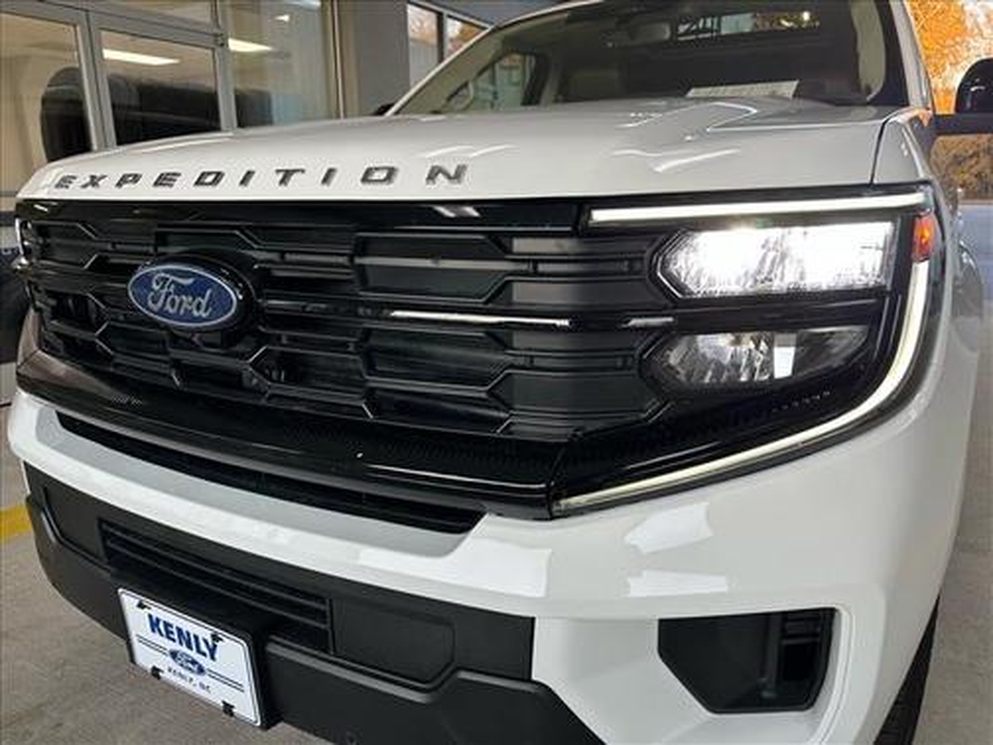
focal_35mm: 24
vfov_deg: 56.8
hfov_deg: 71.6
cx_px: 496
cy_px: 372
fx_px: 688
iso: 64
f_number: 1.78
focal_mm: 6.86
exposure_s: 1/120
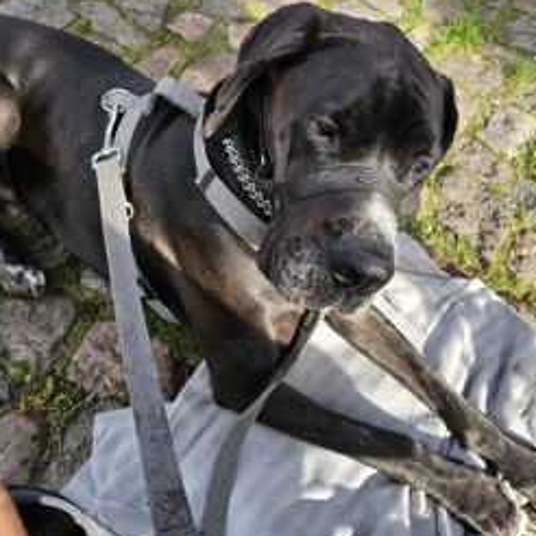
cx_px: 285
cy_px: 200
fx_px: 578
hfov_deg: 49.7
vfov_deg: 49.3
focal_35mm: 33
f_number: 1.7
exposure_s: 1/179
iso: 10
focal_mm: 6.3
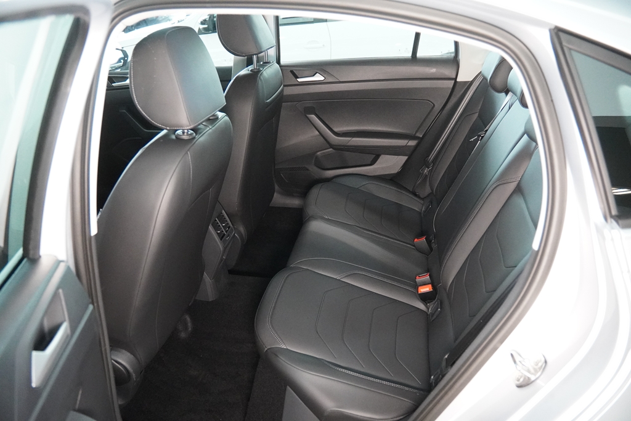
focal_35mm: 26
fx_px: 447
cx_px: 316
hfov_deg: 70.4
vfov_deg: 50.4
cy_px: 210
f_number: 2.8
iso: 5000
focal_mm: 17
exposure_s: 1/160
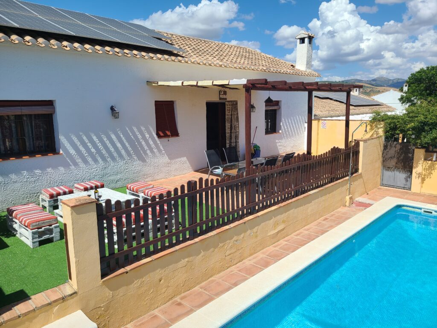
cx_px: 218
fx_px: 328
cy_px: 164
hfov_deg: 67.3
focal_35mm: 26
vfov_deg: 53.1
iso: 40
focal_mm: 5.4
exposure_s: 1/2851
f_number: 1.8
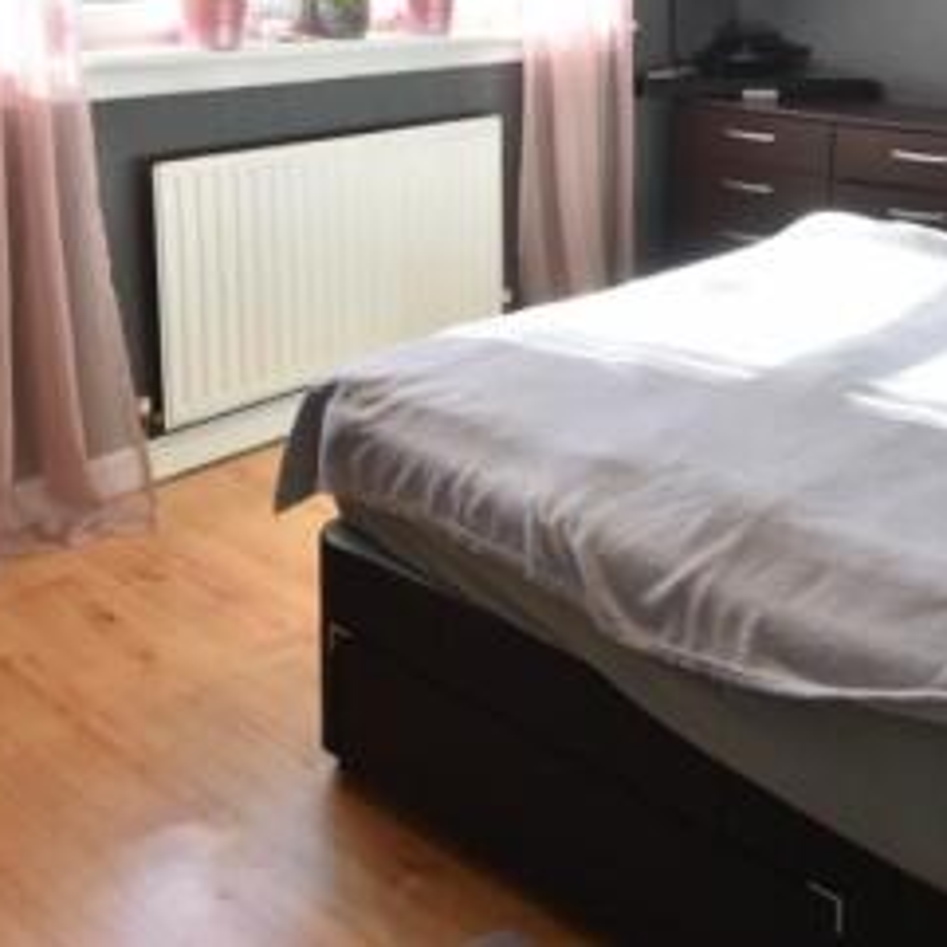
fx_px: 1181
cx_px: 678
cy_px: 92
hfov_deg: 42.7
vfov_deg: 40.4
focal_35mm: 38
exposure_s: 1/30
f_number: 5
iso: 100
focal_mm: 11
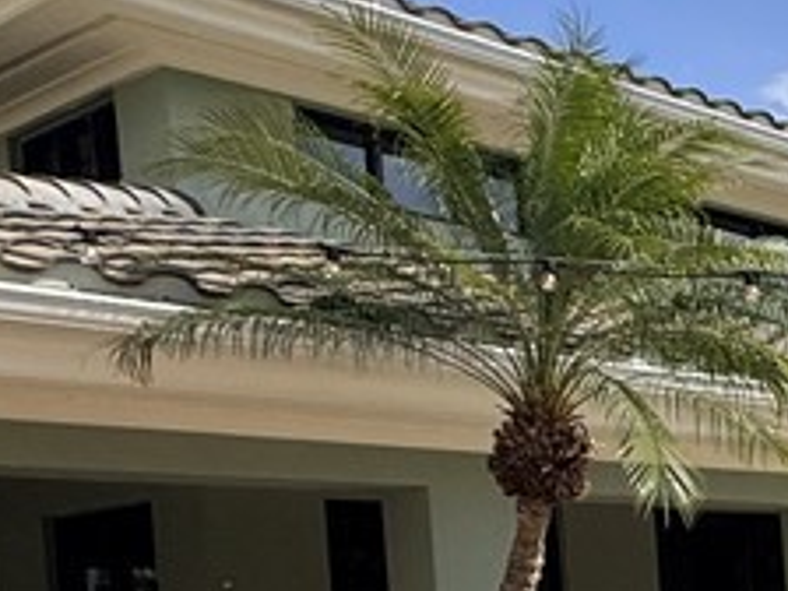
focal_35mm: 64
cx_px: 1418
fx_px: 1457
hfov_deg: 20.8
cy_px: 668
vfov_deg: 21.6
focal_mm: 2.22
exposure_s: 1/2976
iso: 50
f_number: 2.2
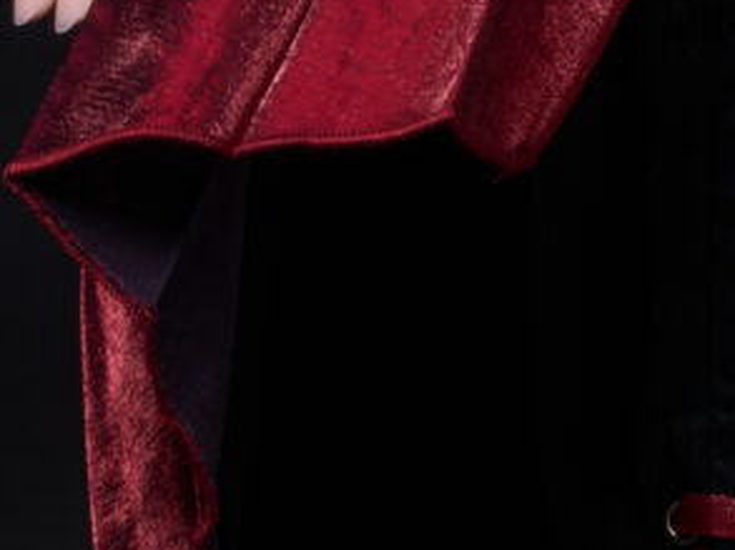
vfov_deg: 2.5
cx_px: 1298
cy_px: -1665
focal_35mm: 572
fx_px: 12130
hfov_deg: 3.5
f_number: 18
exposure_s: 1/160
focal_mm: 68
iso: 64
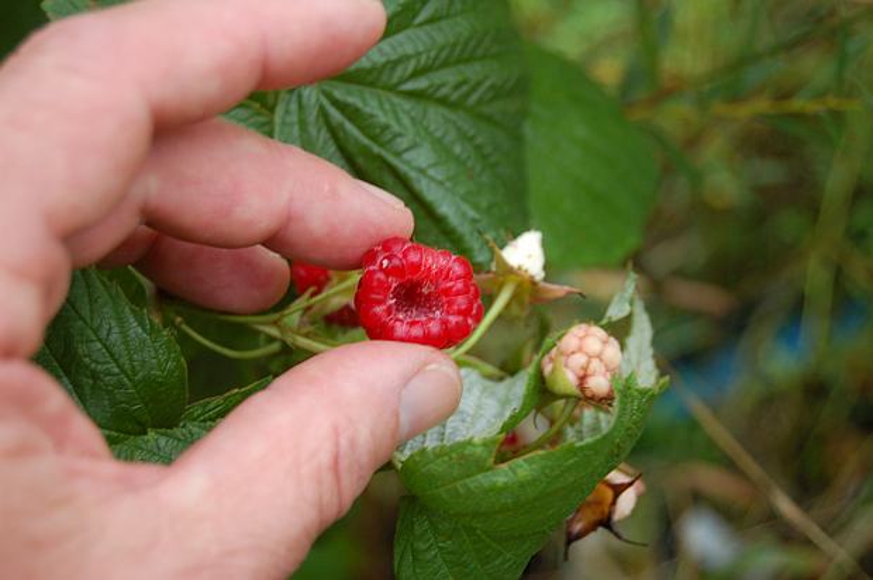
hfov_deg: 28.1
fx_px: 1744
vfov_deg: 18.9
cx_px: 436
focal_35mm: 72
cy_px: 290
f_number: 5.6
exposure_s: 1/40
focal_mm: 48
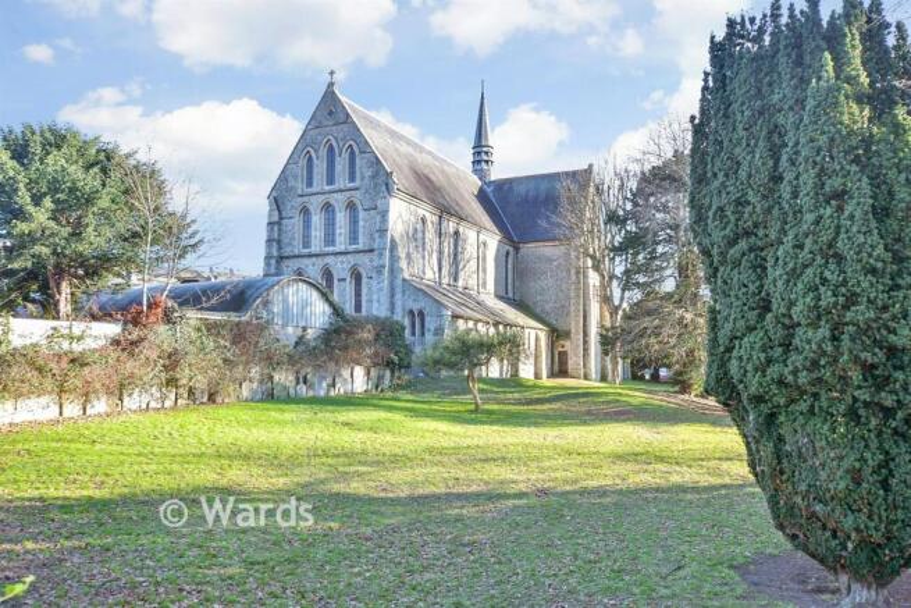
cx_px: 456
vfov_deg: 48.0
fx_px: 683
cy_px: 304
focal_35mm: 27
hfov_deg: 67.4
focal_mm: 18
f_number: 6.3
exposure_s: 1/80
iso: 160
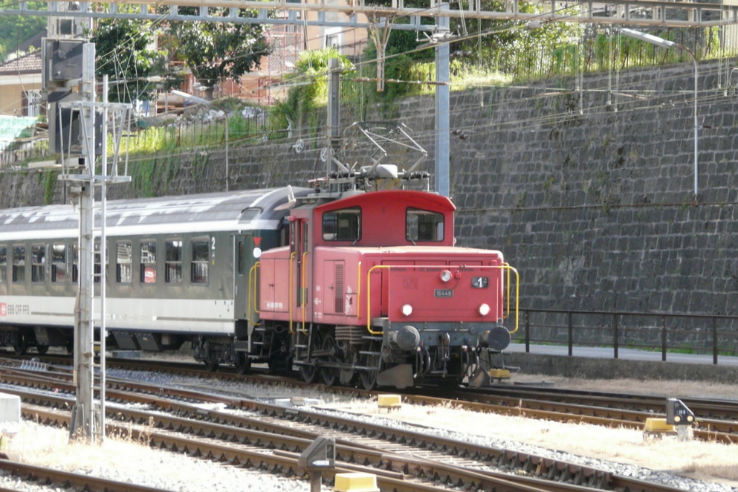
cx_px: 371
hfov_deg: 13.3
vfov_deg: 8.9
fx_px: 3157
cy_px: 260
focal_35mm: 154
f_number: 4
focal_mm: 24.2
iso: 200
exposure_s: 1/250
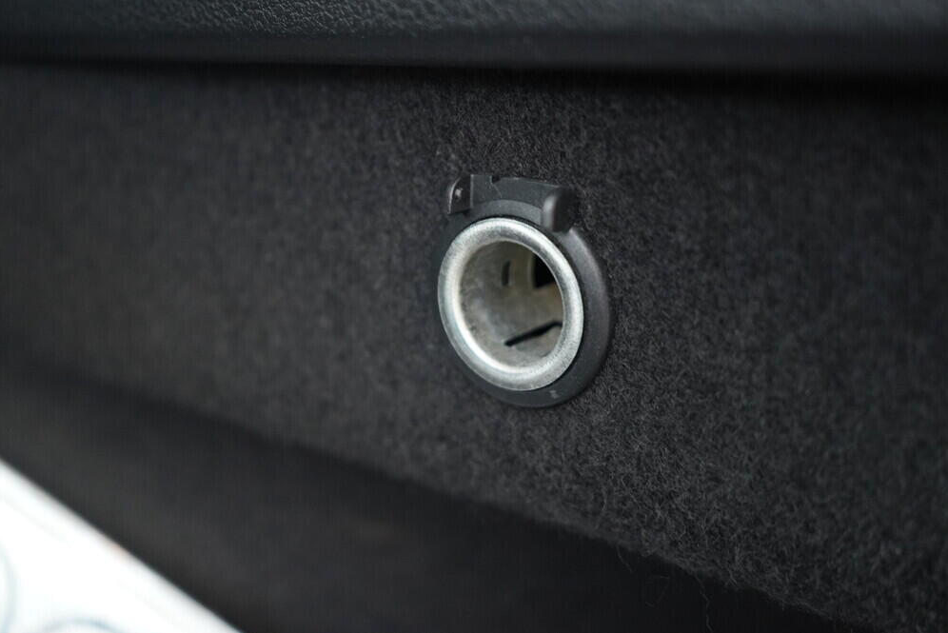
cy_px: 310
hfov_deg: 51.9
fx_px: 975
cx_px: 470
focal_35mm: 37
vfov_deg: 36.0
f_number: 2.8
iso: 1250
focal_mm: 24
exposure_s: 1/40
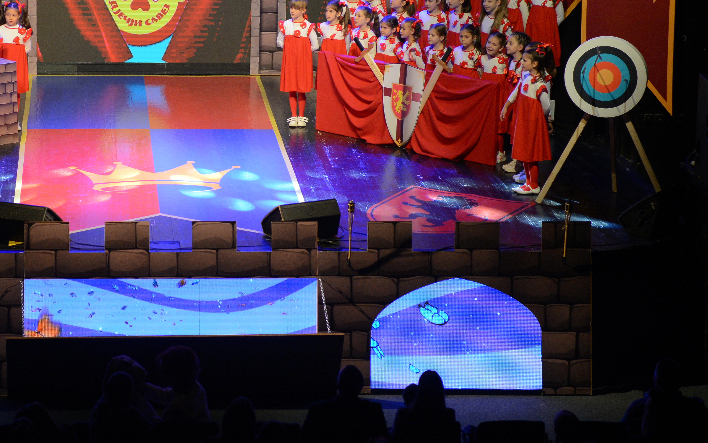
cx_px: 181
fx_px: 2354
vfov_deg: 10.7
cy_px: 120
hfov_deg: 17.0
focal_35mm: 122
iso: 1250
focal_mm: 62
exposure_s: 1/250
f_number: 3.5
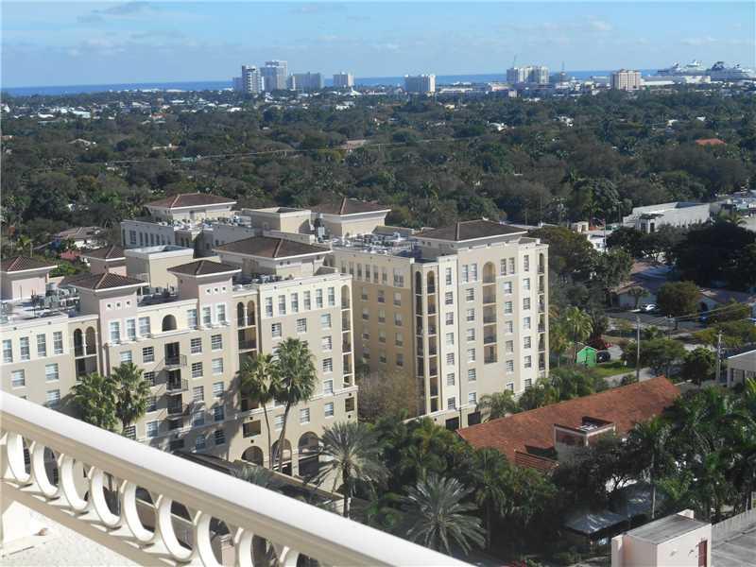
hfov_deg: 31.7
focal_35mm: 61
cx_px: 378
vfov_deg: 24.0
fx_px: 1332
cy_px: 284
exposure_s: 1/640
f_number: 4.4
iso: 80
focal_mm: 10.9
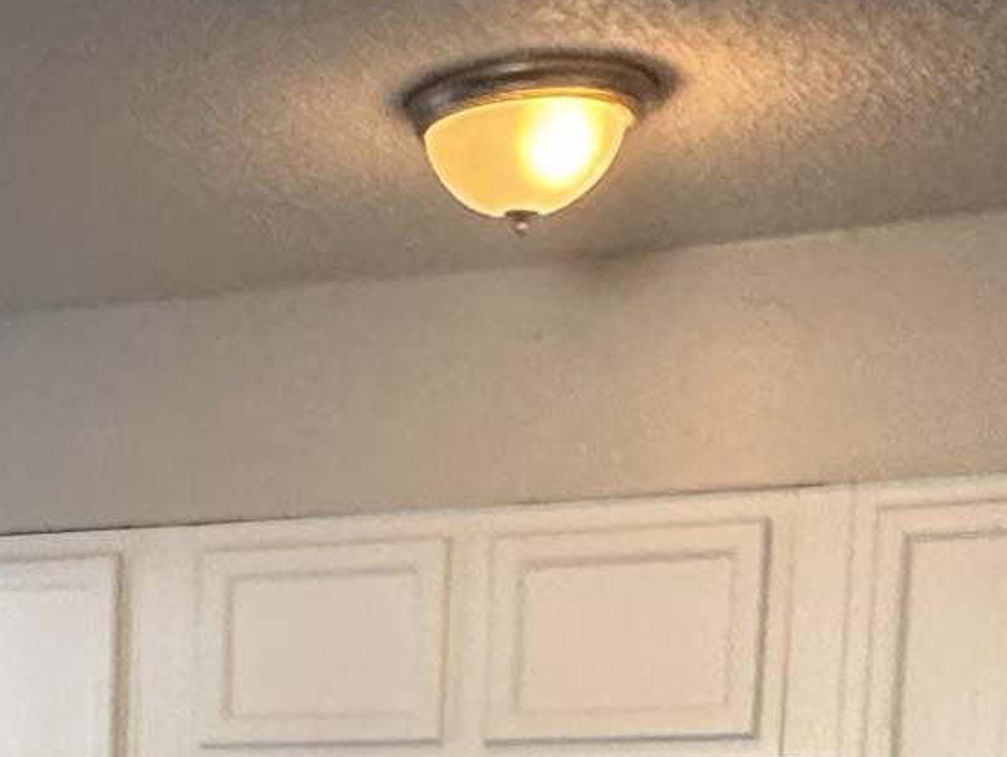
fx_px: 2271
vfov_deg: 16.6
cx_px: -48
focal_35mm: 78
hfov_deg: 23.7
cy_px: 1247
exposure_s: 1/60
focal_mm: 2.22
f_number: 2.2
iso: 320
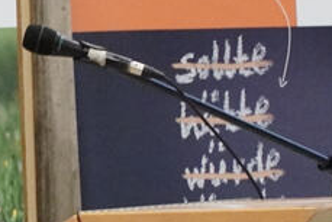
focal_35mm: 530
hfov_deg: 3.9
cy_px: 133
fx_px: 4894
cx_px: -26
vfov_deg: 2.6
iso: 6400
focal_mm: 135
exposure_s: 1/100
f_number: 5.6
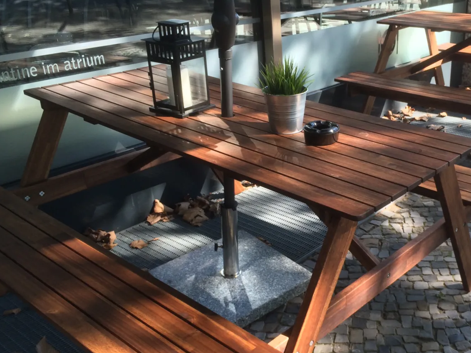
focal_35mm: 41
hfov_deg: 44.8
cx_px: 332
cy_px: 218
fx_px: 558
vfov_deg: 35.0
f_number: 2.2
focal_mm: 4.15
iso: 32
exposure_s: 1/366
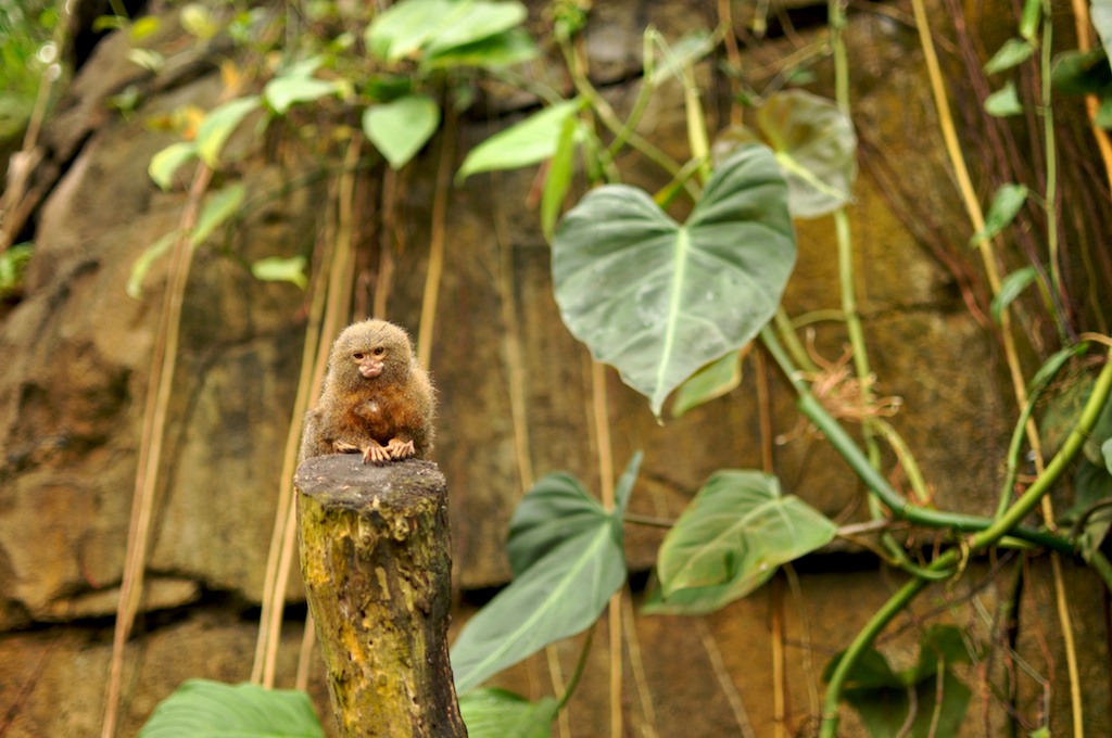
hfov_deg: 37.9
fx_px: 1620
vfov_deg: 25.7
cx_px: 556
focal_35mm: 52
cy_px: 369
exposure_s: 1/250
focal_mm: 35
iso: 320
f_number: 1.8
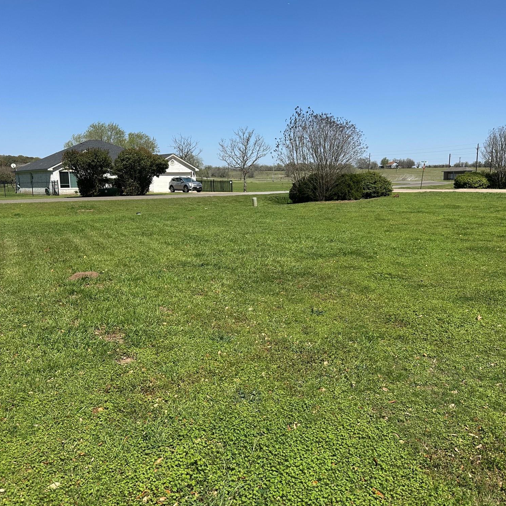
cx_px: 250
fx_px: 480
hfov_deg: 55.6
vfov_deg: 55.6
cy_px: 253
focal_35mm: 29
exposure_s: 1/5525
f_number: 1.78
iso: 80
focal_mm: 6.86
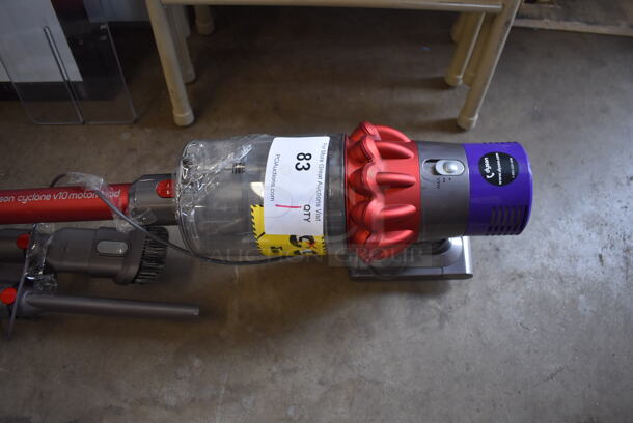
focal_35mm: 27
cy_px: 212
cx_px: 316
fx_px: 475
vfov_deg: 48.0
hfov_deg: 67.3
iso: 800
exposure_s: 1/125
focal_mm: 18
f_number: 3.5
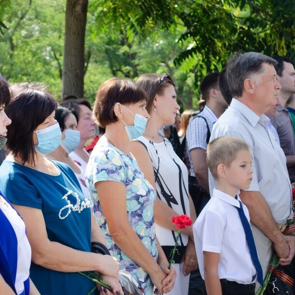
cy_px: 144
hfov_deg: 15.4
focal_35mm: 113
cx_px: 93
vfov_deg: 15.5
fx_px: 1086
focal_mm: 55
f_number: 5.6
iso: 100
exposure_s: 1/100
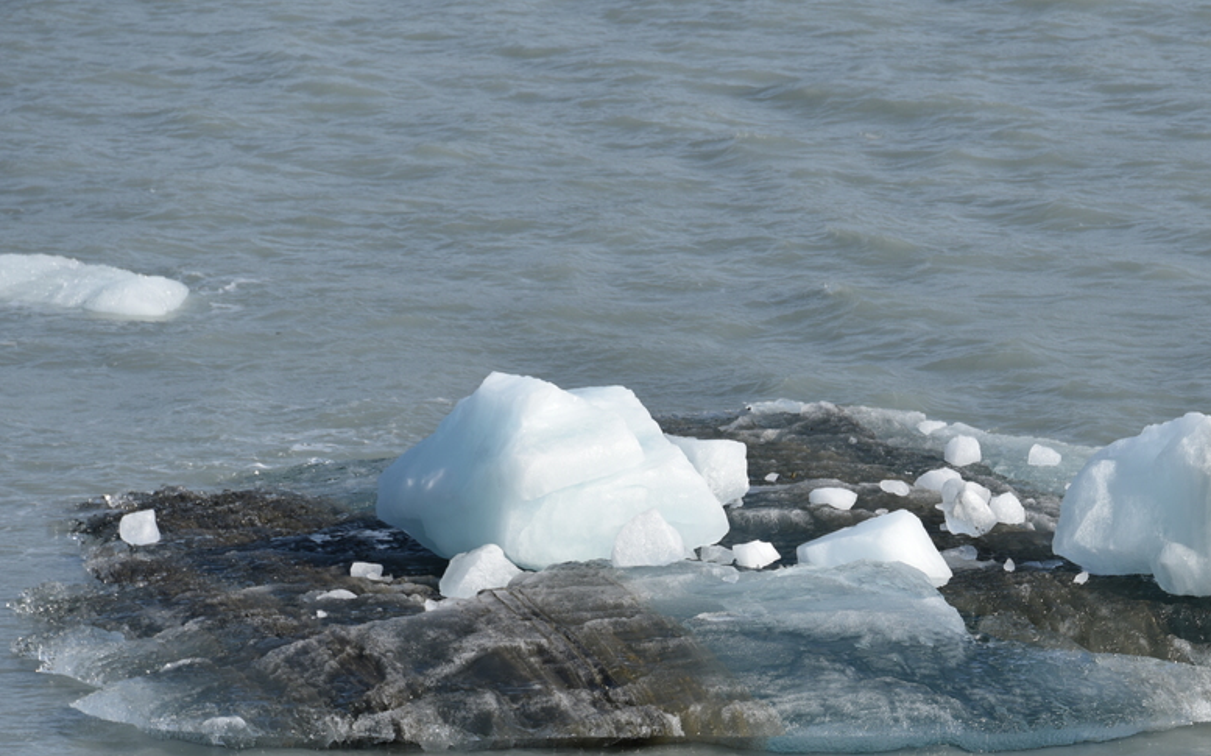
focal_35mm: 336
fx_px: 11085
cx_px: 832
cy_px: 560
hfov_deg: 6.3
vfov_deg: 3.9
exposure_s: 1/400
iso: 100
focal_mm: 200
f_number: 8
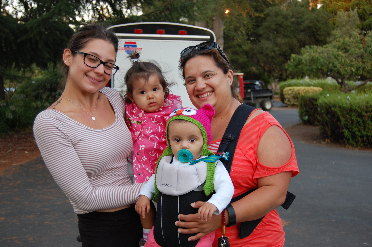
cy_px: 124
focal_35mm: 48
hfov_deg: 41.1
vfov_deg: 28.0
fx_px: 496
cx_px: 186
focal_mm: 32
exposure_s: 1/60
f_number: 4.5
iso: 400
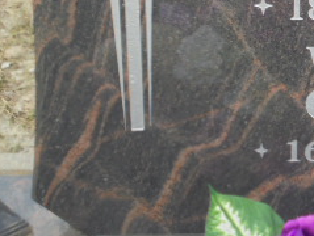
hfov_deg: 14.6
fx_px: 1190
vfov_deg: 11.2
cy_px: -35
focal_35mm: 131
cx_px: 374
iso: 100
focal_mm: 8.9
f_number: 4.8
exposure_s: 1/50
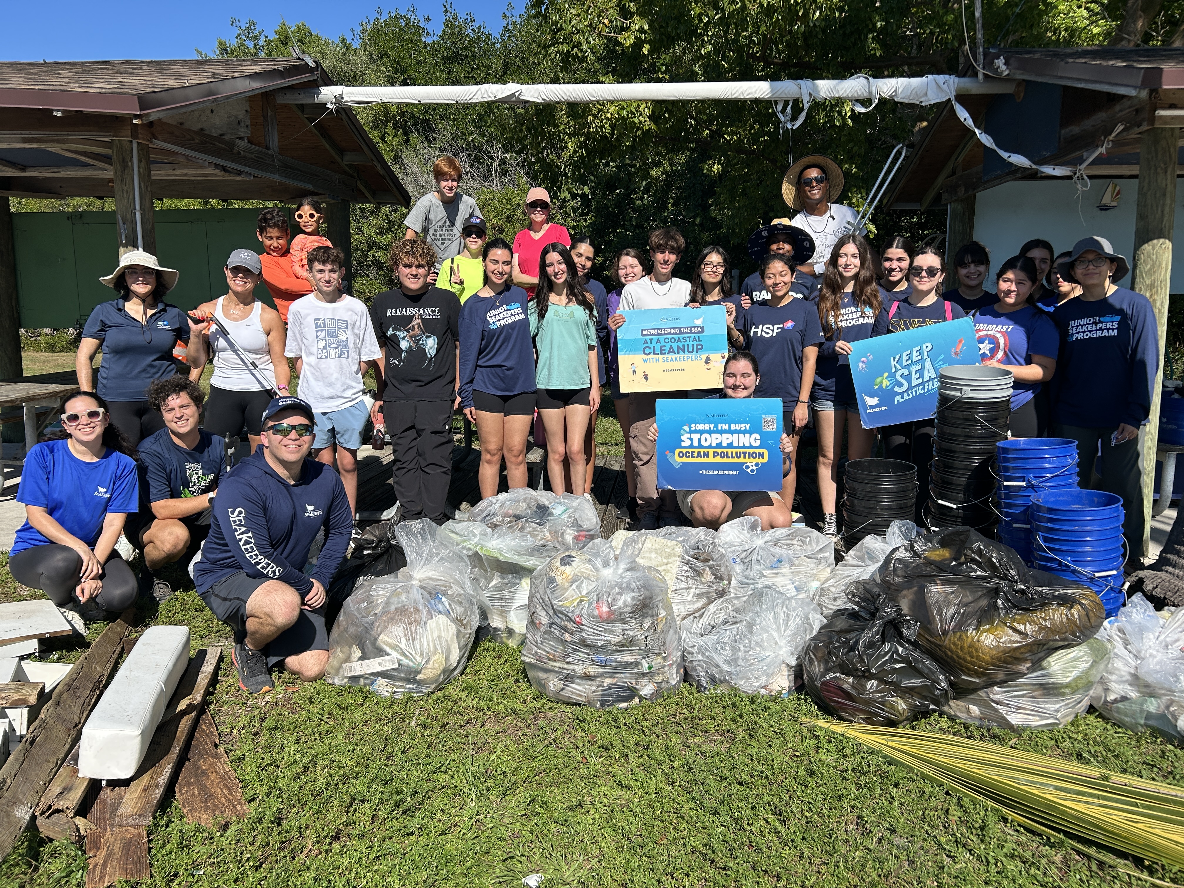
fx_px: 889
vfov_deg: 53.1
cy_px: 444
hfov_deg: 67.3
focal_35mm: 26
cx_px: 592
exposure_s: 1/4444
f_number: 1.5
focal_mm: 5.7
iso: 50
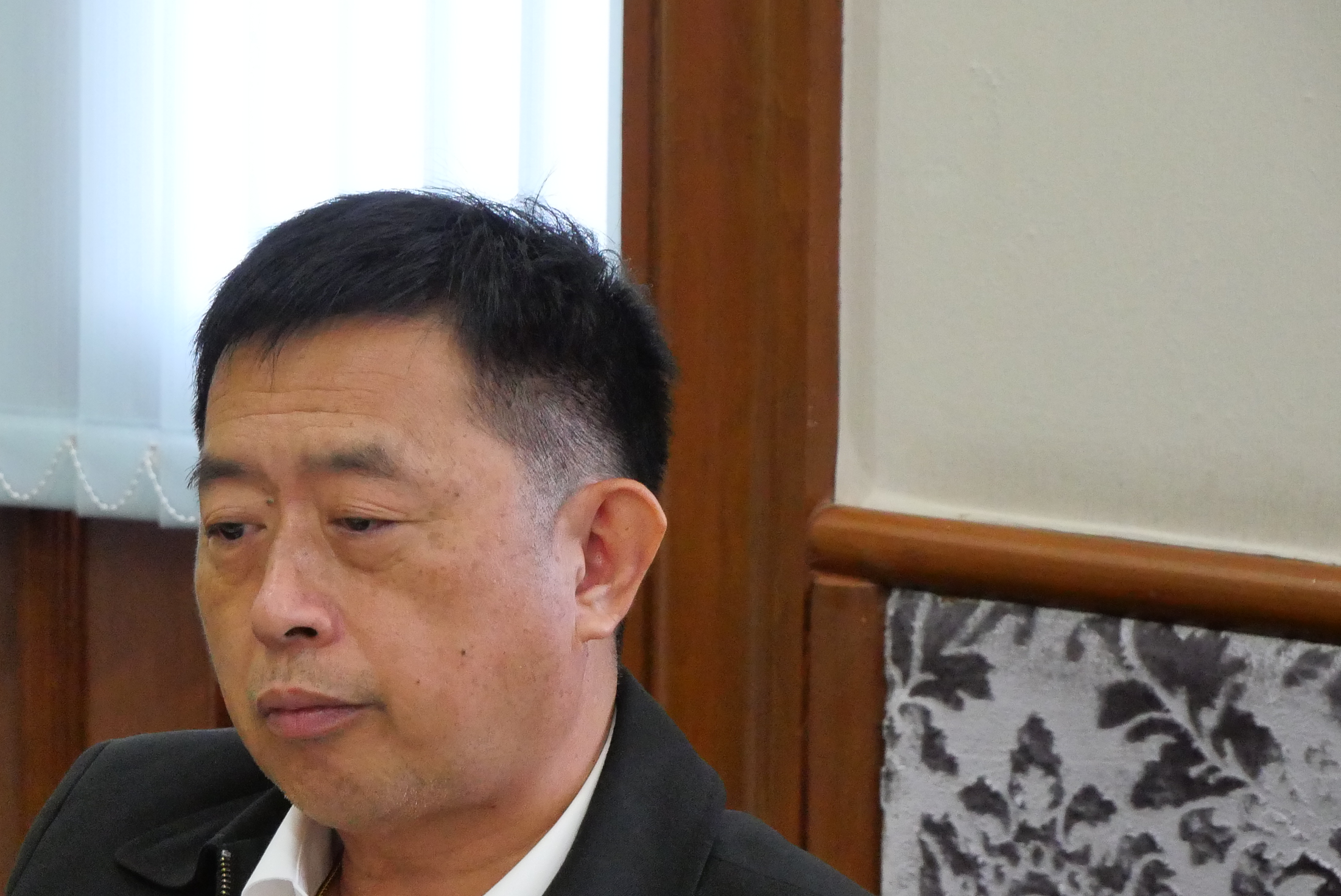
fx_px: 7790
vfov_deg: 6.6
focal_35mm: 209
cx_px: 249
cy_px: 725
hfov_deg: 9.8
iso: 3200
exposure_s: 1/50
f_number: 6.3
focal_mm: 60
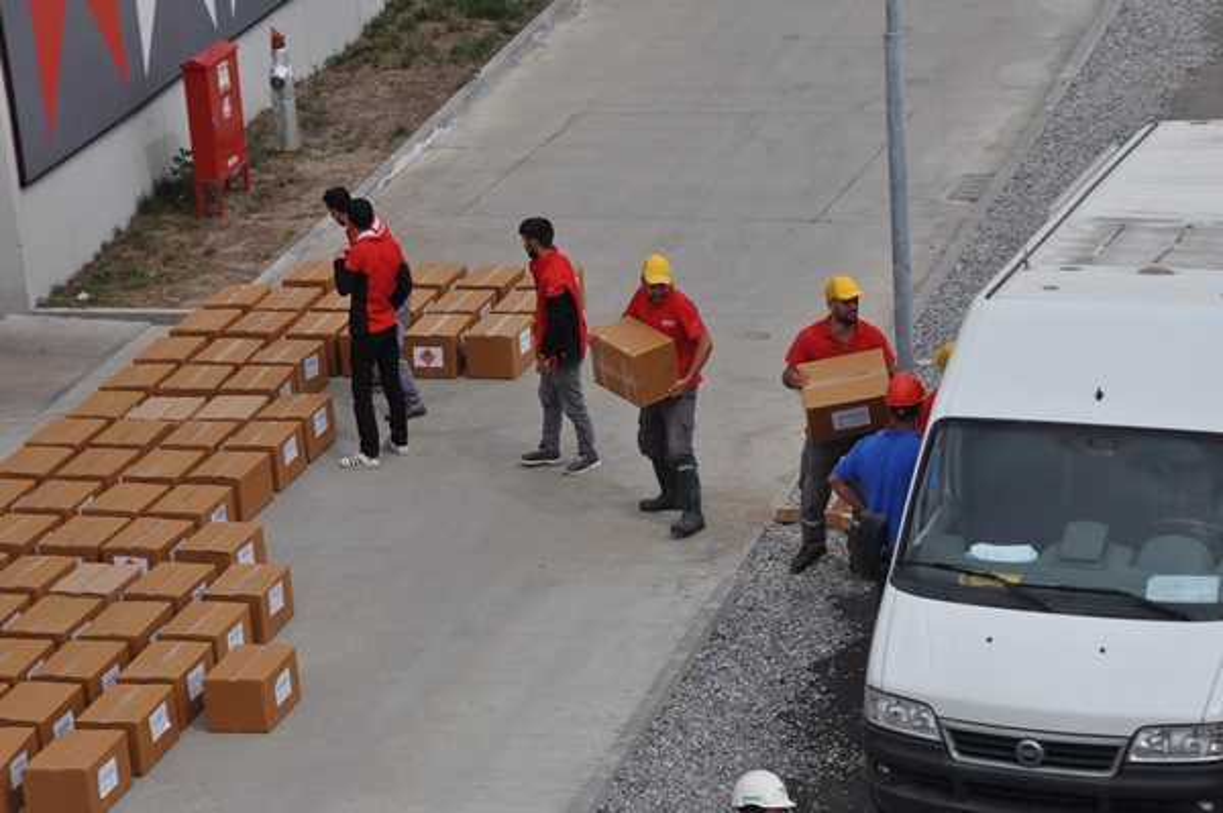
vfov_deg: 12.2
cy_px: 406
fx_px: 3819
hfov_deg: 18.2
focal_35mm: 112
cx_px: 612
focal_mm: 75
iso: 200
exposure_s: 1/400
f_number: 10
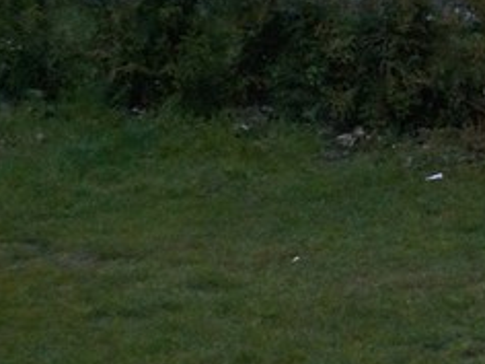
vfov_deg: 11.3
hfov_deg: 14.1
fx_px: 1821
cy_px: -12
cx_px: 738
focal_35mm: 130
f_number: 3.3
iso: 280
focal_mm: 4.1
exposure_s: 1/30
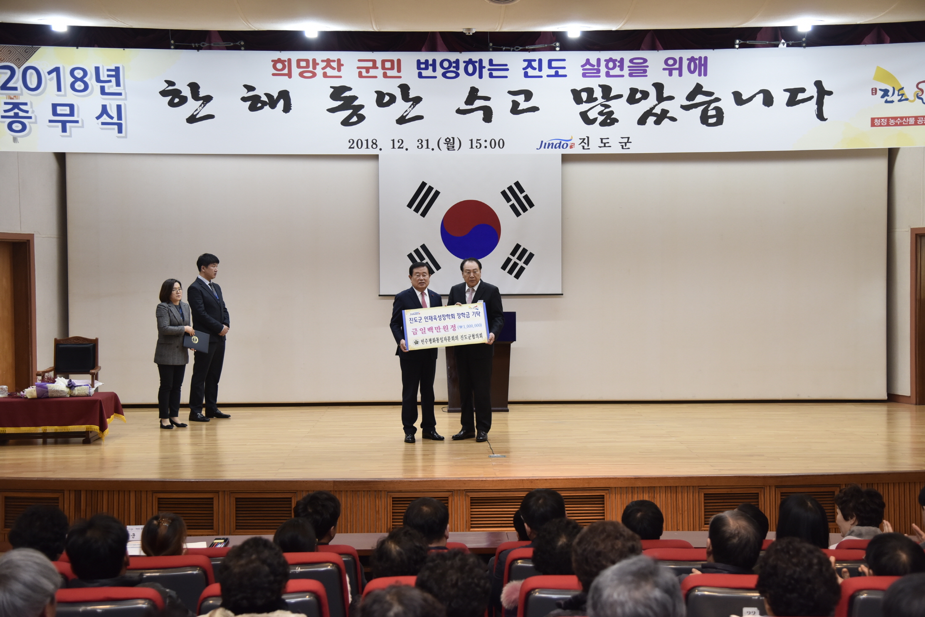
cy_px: 308
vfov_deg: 28.1
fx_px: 1234
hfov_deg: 41.1
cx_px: 462
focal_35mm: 48
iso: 800
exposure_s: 1/125
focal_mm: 48
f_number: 4
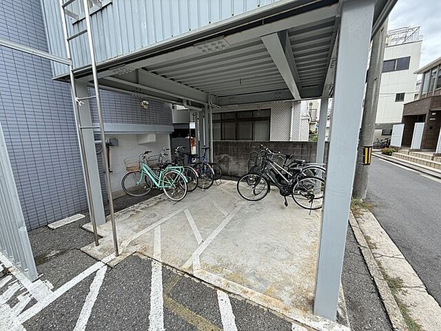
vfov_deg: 85.7
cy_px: 166
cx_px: 220
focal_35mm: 14
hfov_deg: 102.1
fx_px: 178
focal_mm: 2.22
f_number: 2.2
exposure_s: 1/151
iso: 50
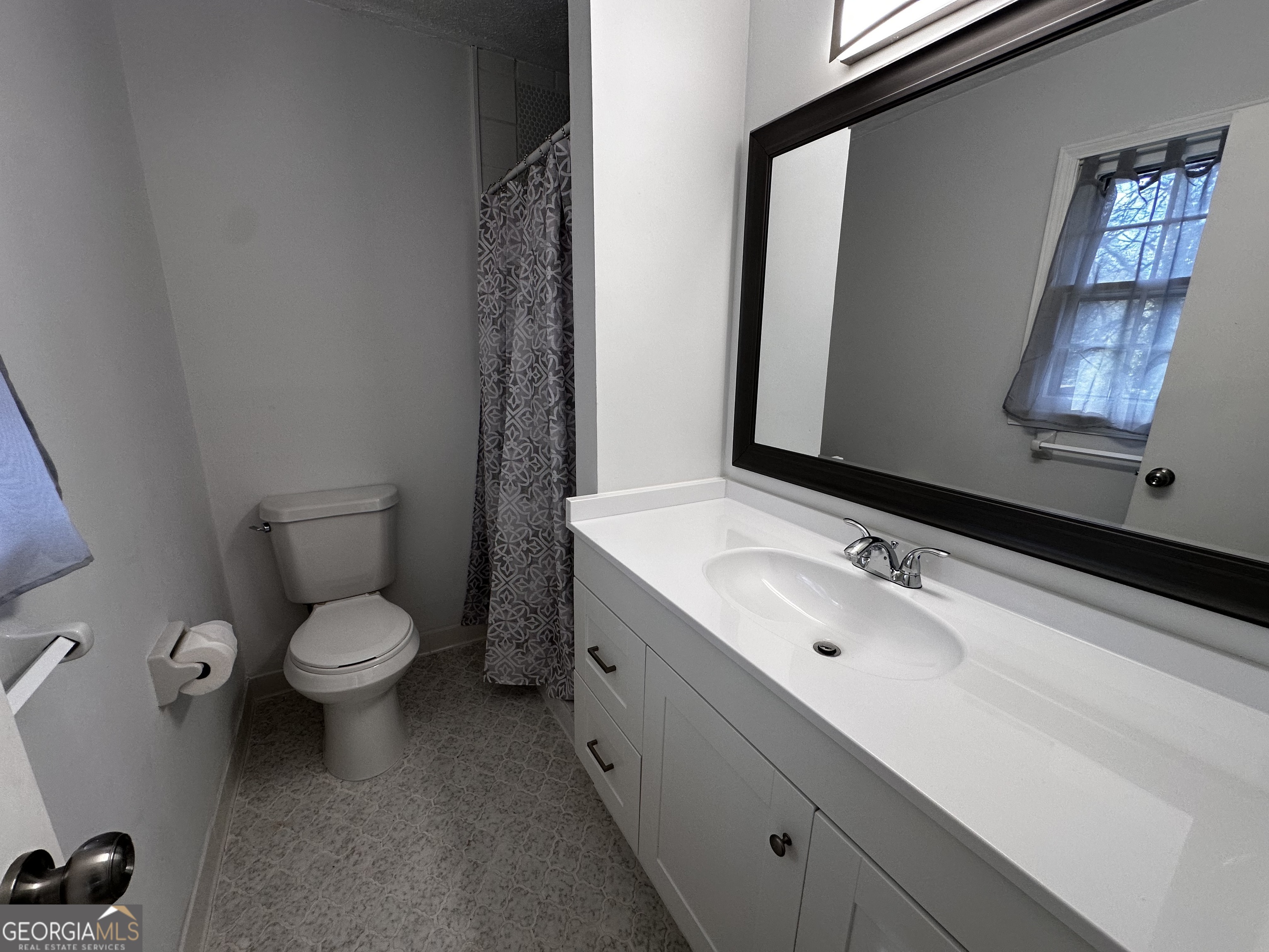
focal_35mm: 14
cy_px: 476
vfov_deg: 85.7
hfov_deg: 102.1
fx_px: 513
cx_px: 634
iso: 100
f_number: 2.2
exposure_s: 1/120
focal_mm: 2.22
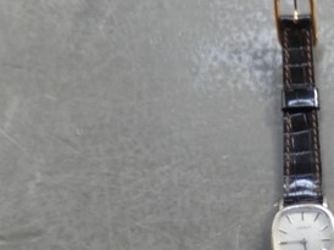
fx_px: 511
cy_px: 289
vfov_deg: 25.1
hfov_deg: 31.0
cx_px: 393
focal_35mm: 53
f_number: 2.8
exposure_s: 1/60
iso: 200
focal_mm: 3.6
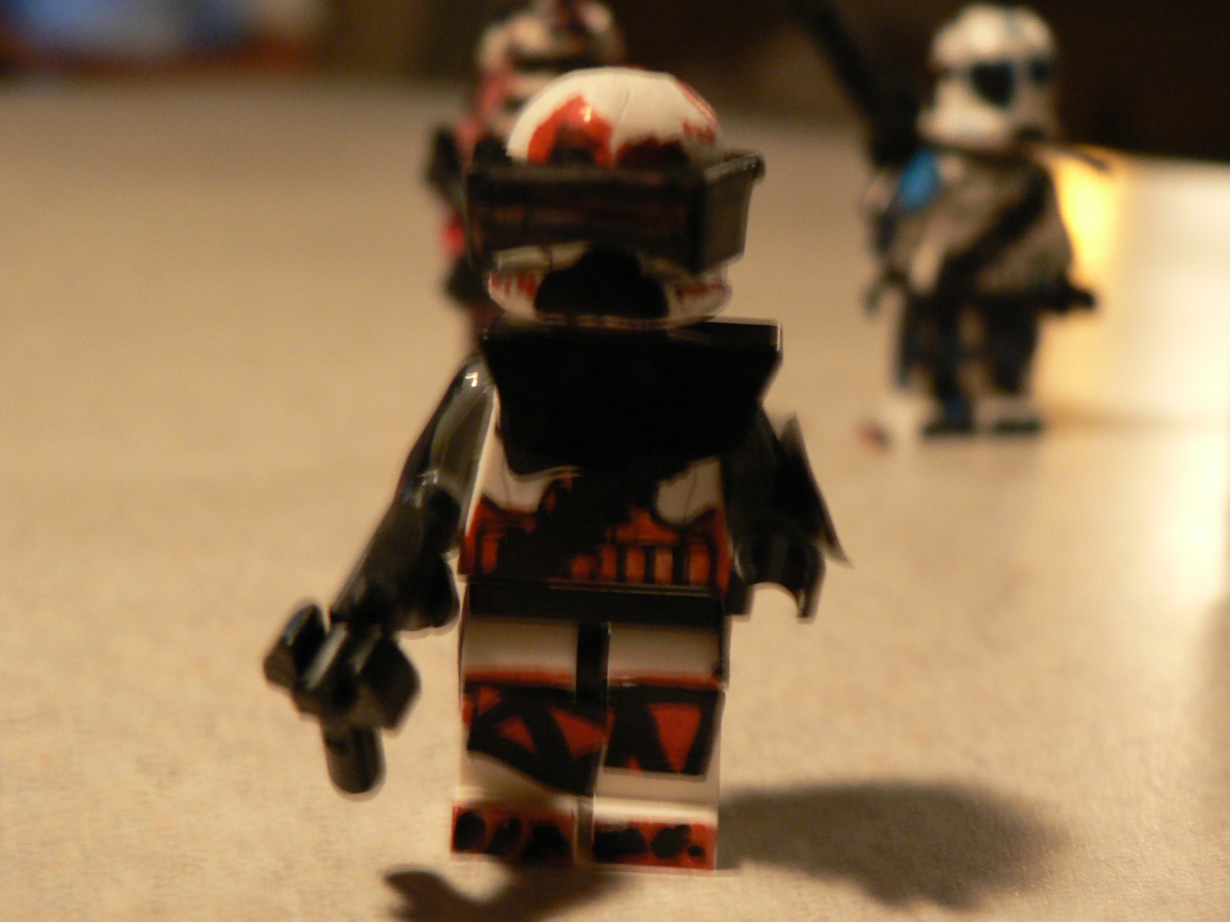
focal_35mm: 66
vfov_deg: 22.3
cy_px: 461
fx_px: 2345
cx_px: 615
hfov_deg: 29.4
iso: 200
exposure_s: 1/4
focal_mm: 11
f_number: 3.2
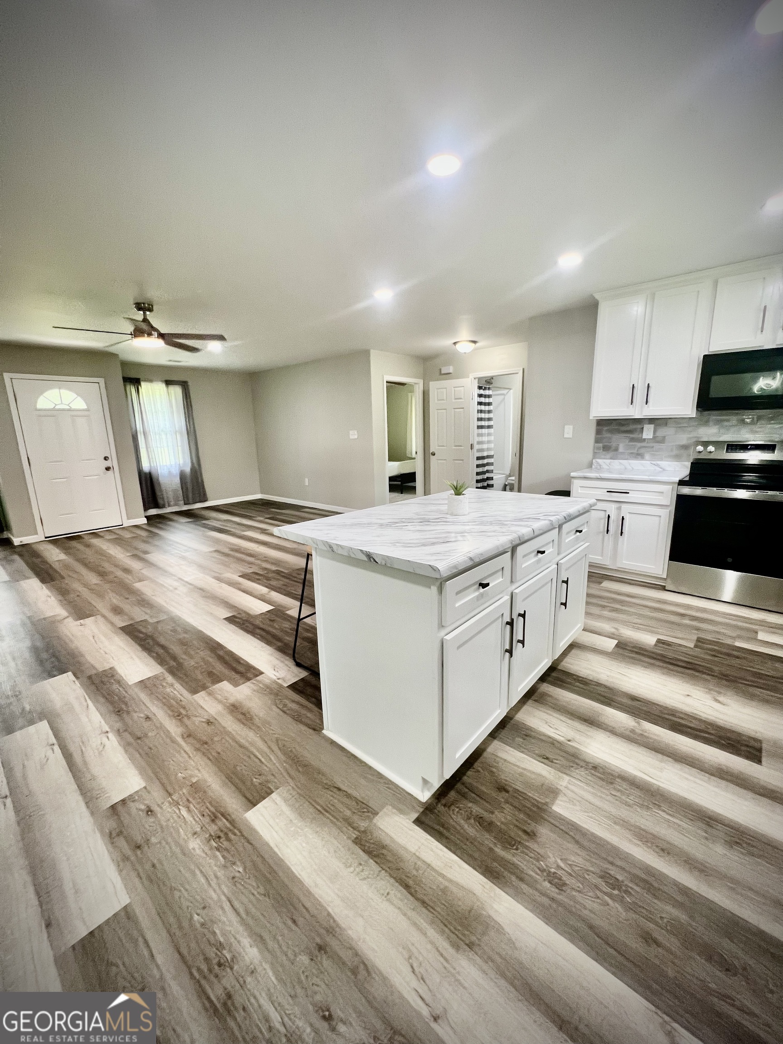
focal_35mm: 13
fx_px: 392
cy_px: 522
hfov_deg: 89.9
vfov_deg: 106.2
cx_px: 392
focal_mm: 1.57
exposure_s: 1/120
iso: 160
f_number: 1.8
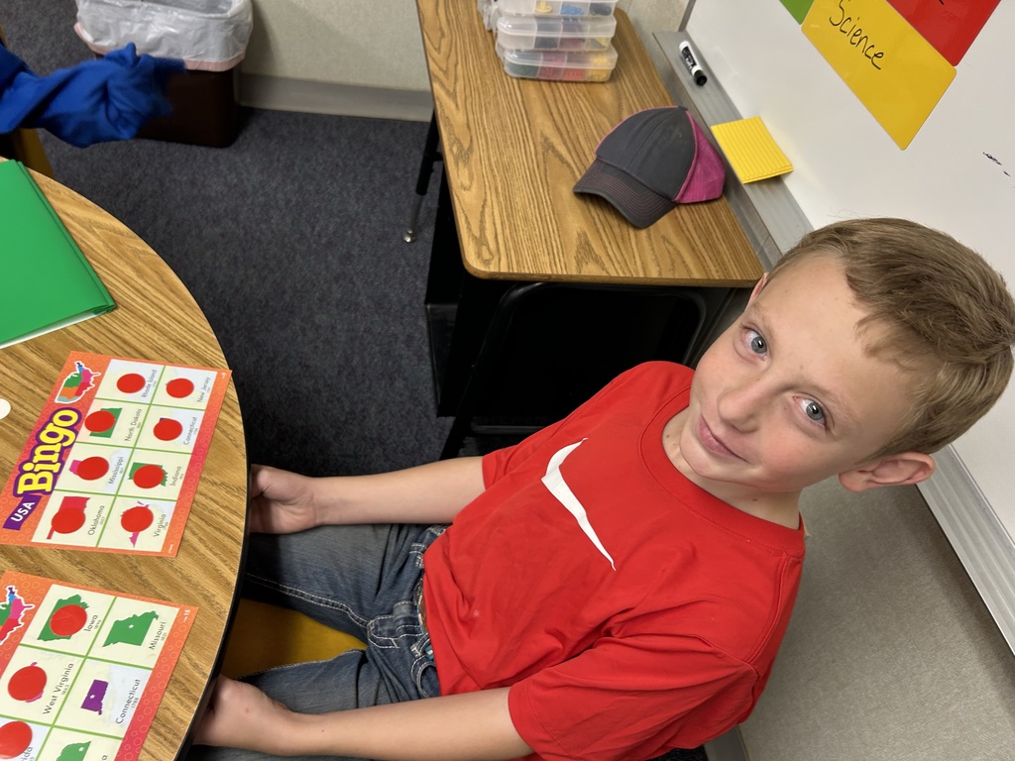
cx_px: 508
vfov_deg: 53.1
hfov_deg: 67.3
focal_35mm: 26
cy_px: 380
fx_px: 762
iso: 80
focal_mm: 5.7
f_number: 1.5
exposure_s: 1/60
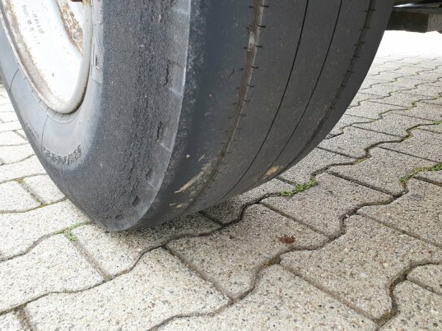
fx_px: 396
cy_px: 155
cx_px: 260
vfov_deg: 45.4
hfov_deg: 58.0
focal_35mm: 31
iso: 64
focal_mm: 4.3
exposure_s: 1/50
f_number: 2.4
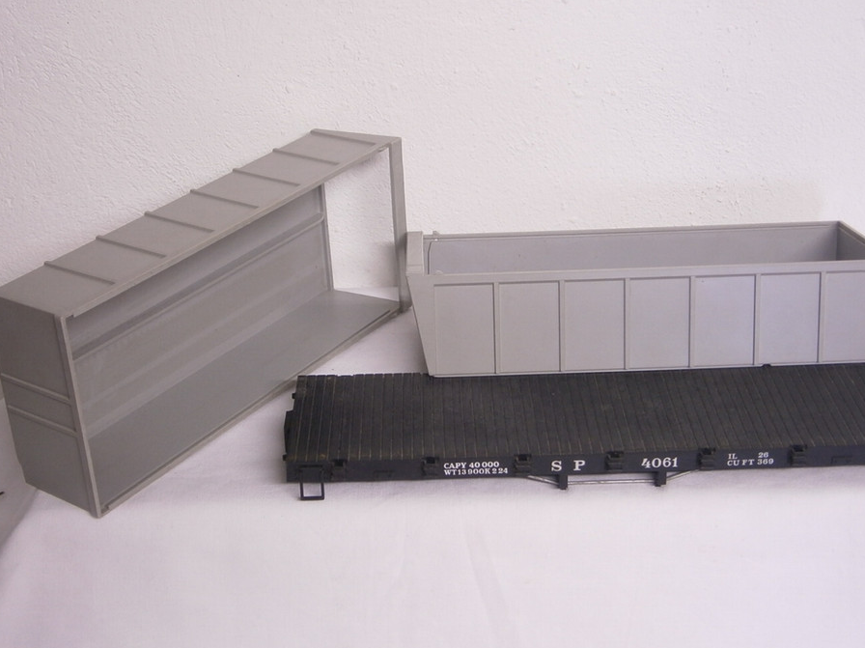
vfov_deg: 26.1
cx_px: 464
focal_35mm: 56
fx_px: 1399
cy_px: 299
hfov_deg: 34.4
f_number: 3.4
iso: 125
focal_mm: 8.3
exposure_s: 1/10
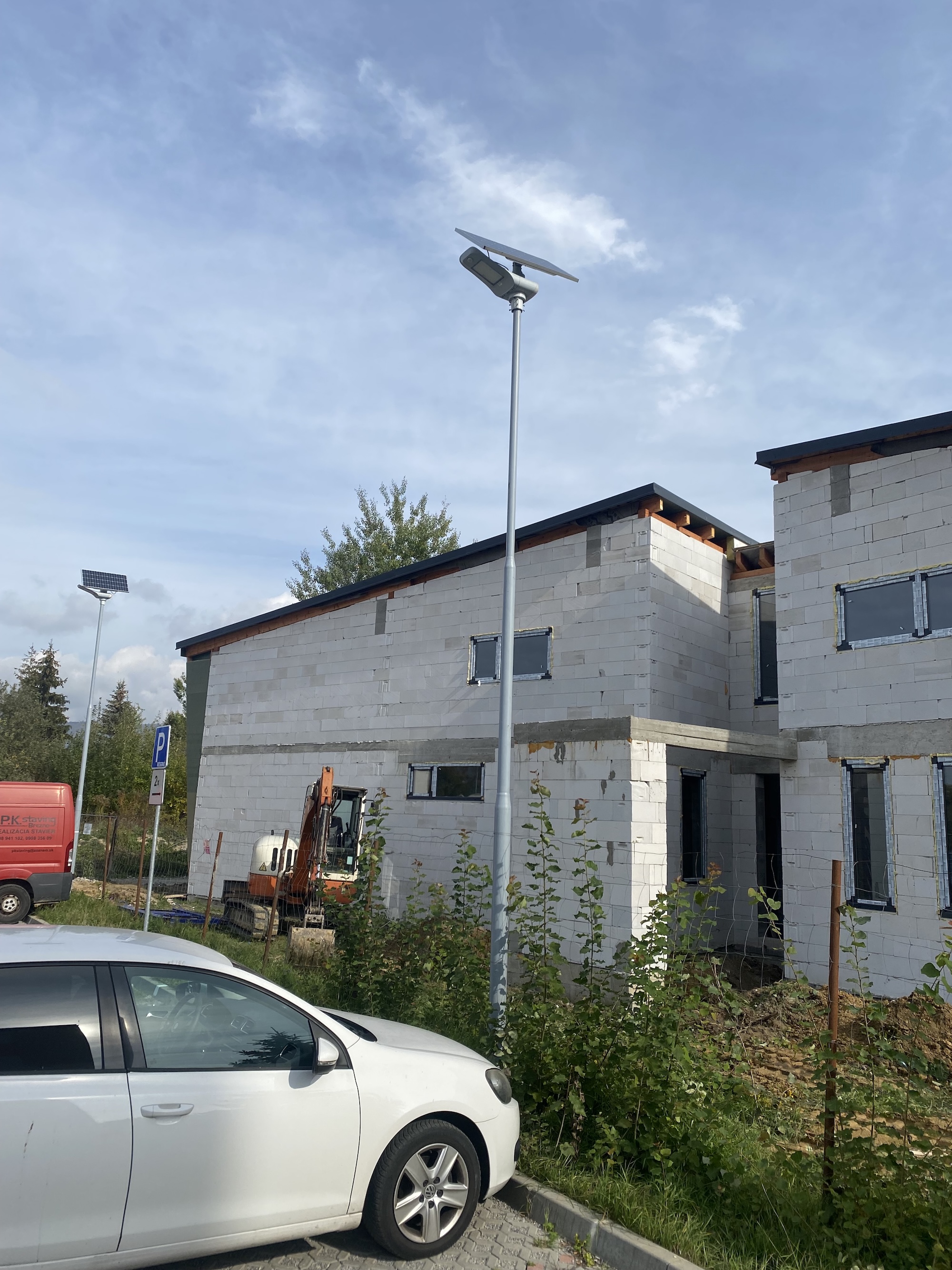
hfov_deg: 53.1
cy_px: 635
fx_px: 953
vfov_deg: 67.3
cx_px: 476
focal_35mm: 26
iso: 32
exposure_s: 1/3731
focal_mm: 4.25
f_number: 1.8
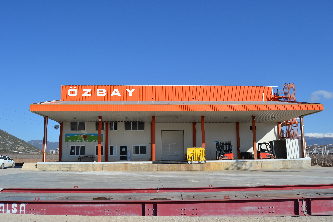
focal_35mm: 30
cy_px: 111
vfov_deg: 43.6
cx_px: 166
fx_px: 277
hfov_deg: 61.9
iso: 100
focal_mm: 20
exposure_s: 1/320
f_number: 8
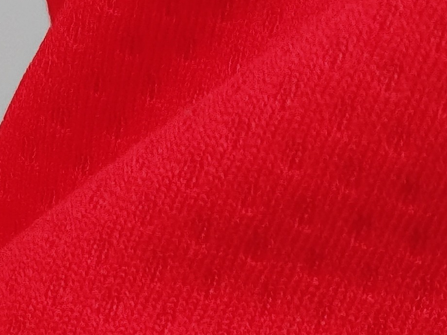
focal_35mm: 280
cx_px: 187
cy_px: 654
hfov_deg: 7.1
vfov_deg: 5.2
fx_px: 3615
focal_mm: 5.58
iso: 100
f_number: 1.8
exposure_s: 1/100
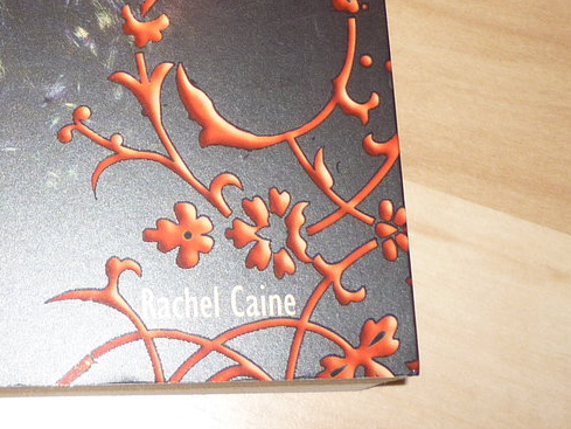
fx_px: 1485
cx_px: 18
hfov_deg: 21.1
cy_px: -82
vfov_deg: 15.8
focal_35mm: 90
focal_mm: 5.5
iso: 100
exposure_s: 1/30
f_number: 2.8
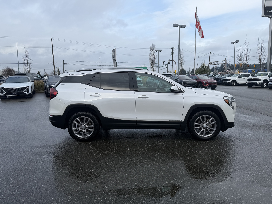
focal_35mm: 24
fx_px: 189
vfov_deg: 56.8
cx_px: 136
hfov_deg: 71.6
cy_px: 102
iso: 80
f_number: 1.78
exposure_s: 1/2000
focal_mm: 6.76
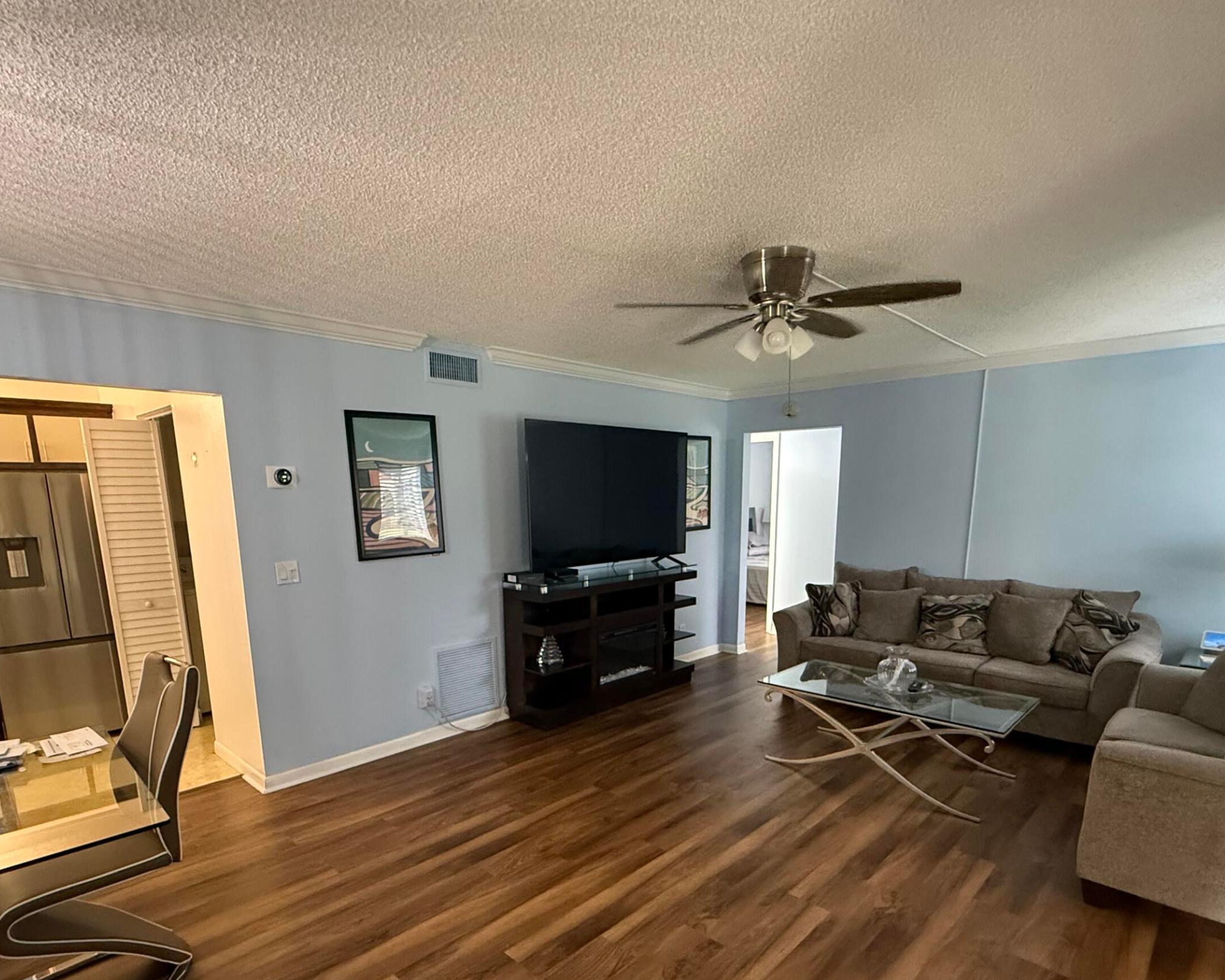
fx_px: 689
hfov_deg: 83.3
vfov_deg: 69.5
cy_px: 626
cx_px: 602
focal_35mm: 19
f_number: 2.2
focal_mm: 2.22
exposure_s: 1/60
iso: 1000
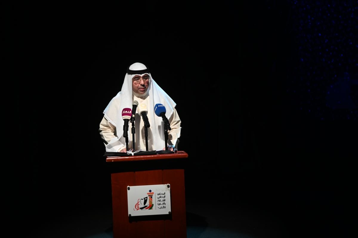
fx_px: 1987
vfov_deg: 6.9
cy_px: 119
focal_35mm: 200
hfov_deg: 10.3
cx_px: 179
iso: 800
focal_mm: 200
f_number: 3.2
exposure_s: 1/320
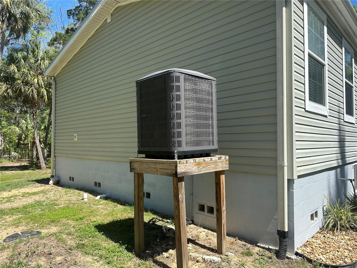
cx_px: 178
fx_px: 248
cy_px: 134
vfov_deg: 56.8
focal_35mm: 24
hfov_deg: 71.6
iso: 80
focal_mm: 6.86
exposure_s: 1/2591
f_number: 1.78
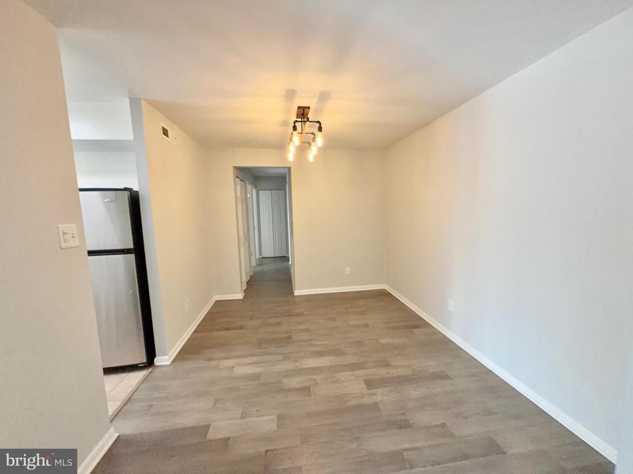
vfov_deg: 85.7
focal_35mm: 14
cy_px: 237
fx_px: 256
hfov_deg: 102.1
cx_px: 316
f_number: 2.2
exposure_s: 1/120
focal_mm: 2.22
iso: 320
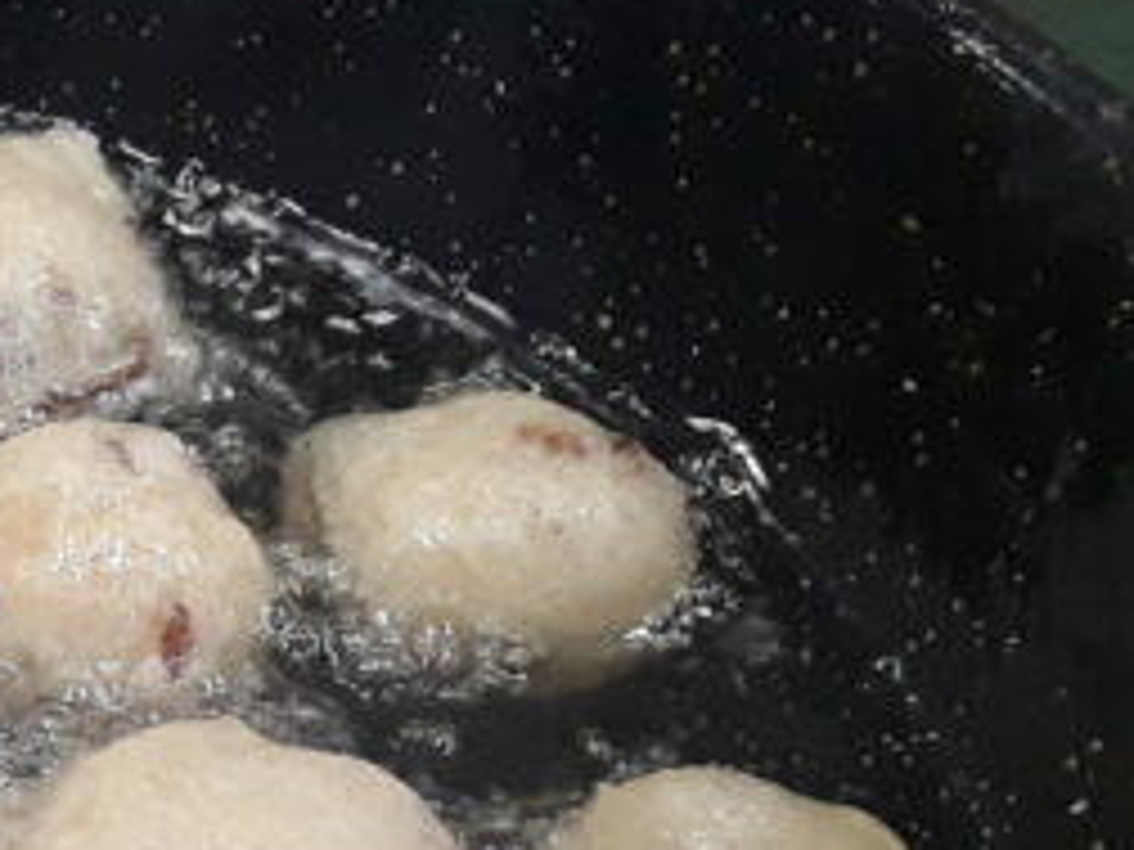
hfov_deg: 22.6
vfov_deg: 18.6
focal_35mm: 75
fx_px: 2457
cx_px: -418
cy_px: 1005
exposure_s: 1/33
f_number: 1.9
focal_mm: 2.91
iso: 100
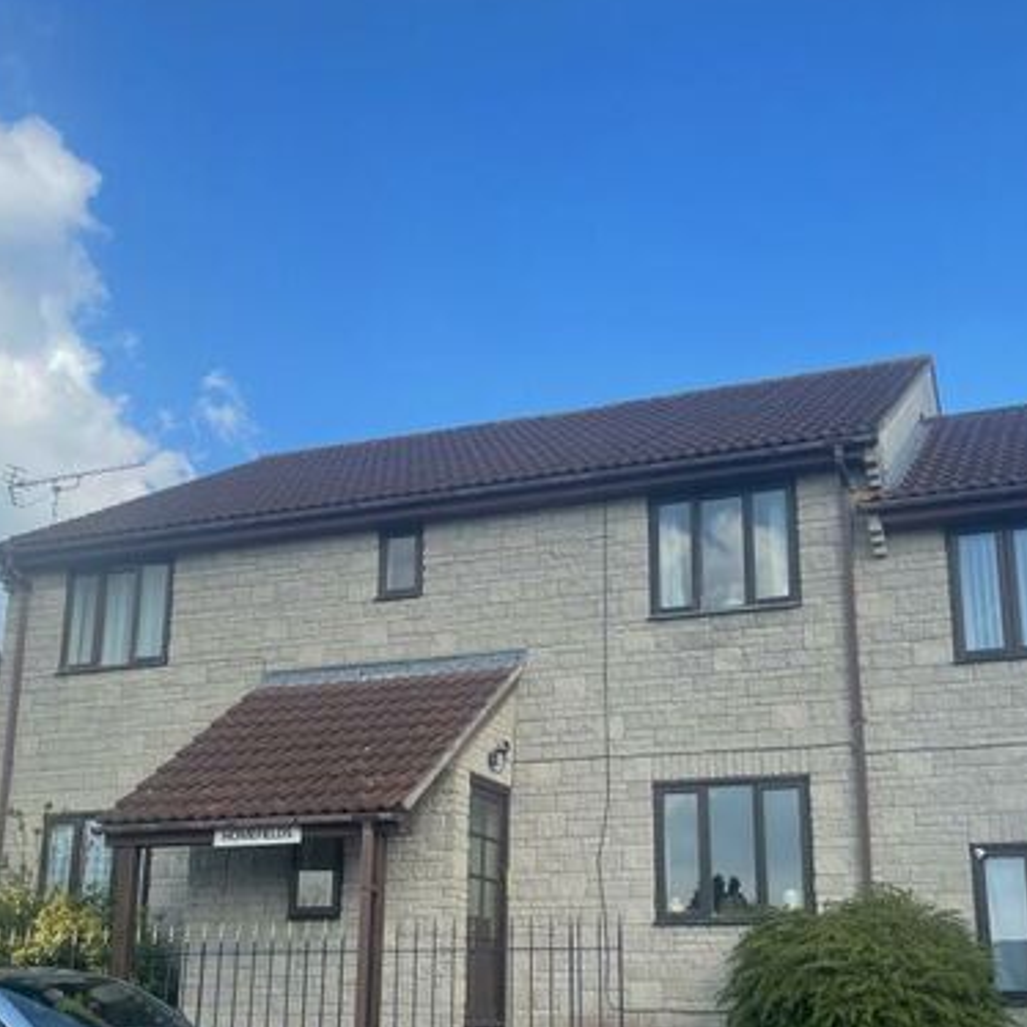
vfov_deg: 39.0
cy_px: 614
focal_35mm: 43
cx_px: 535
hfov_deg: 39.2
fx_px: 1443
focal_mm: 4.2
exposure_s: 1/2353
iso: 32
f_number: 1.6
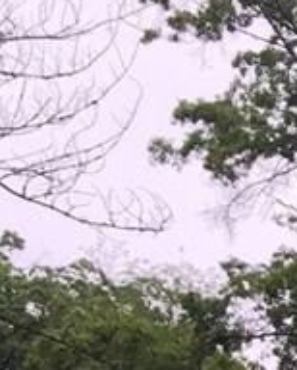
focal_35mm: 151
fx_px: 1656
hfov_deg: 8.5
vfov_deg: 11.7
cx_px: 893
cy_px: 682
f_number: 2.2
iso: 25
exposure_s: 1/308
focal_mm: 4.15
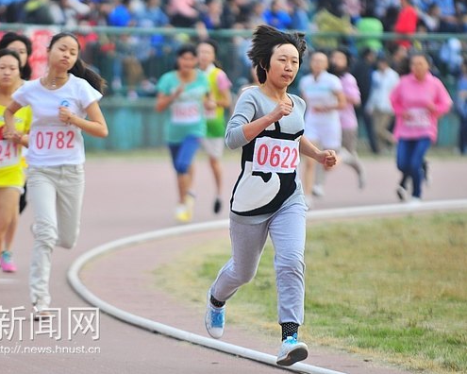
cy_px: 187
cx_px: 188
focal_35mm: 341
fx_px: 4713
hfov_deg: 5.7
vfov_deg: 4.5
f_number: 2.8
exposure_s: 1/1250
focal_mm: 200
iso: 200
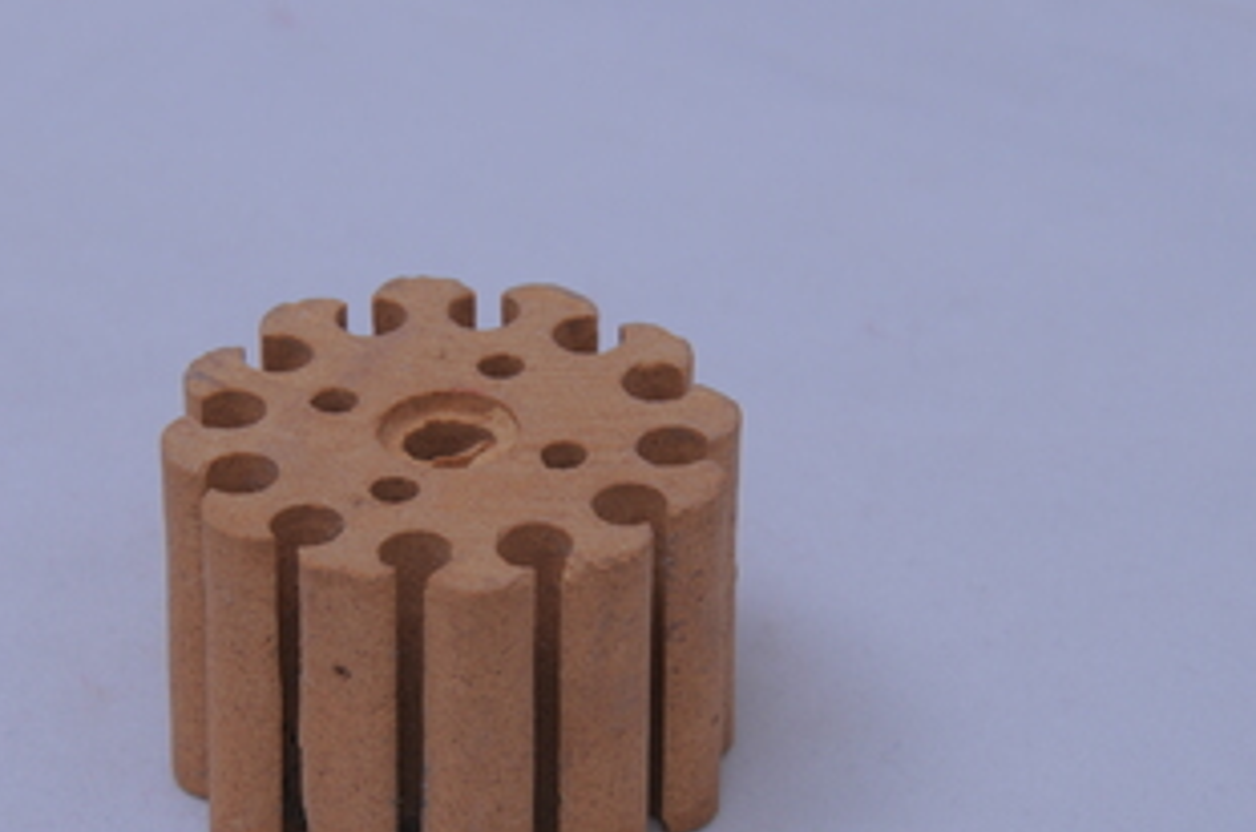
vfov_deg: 6.2
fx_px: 7729
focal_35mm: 222
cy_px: 533
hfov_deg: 9.3
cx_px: 452
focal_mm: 92
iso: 200
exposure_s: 1/160
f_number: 14
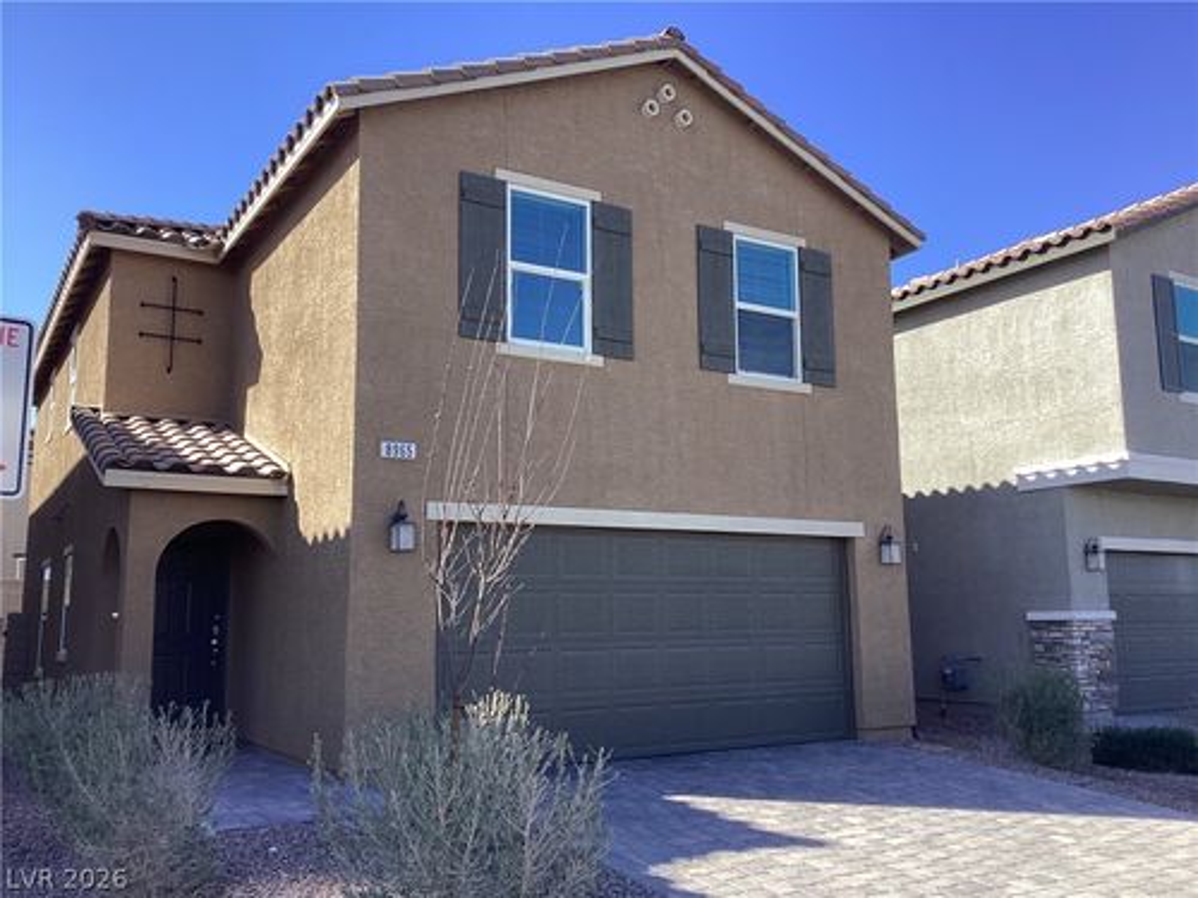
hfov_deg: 58.4
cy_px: 449
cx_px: 599
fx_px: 1073
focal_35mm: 31
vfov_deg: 45.4
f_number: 2.4
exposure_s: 1/463
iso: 25
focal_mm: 3.3
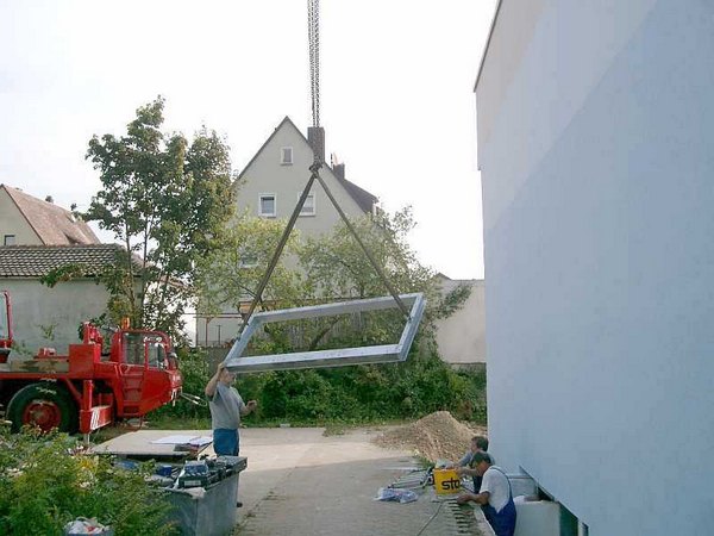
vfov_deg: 38.7
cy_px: 268
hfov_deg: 50.1
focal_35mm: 37
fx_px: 763
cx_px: 357
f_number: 5
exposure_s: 1/500
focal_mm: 7.6
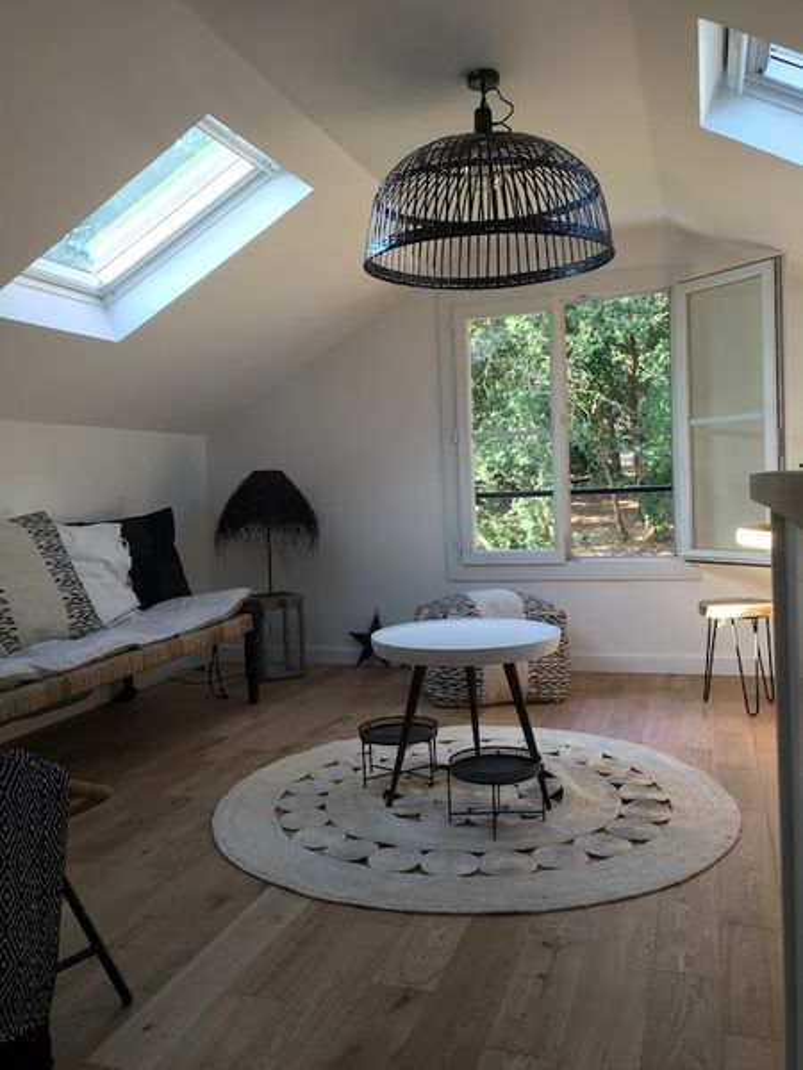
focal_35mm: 29
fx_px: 897
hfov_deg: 48.2
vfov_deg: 61.7
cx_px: 402
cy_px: 535
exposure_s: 1/50
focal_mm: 4.15
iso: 32
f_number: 2.2
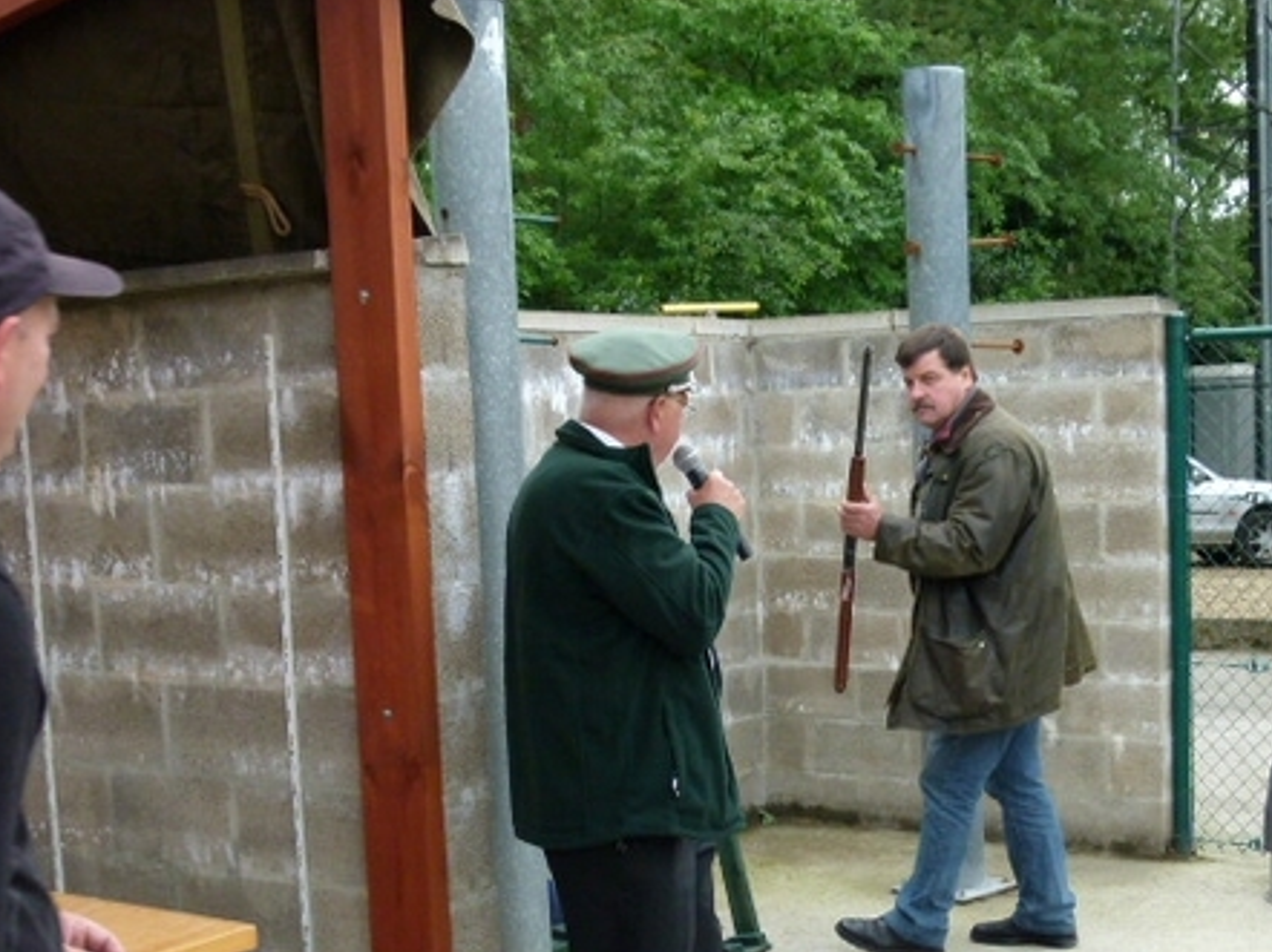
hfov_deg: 36.1
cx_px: 766
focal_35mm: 53
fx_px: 1946
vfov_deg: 27.3
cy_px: 630
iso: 200
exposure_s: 1/250
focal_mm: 7
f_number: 3.1
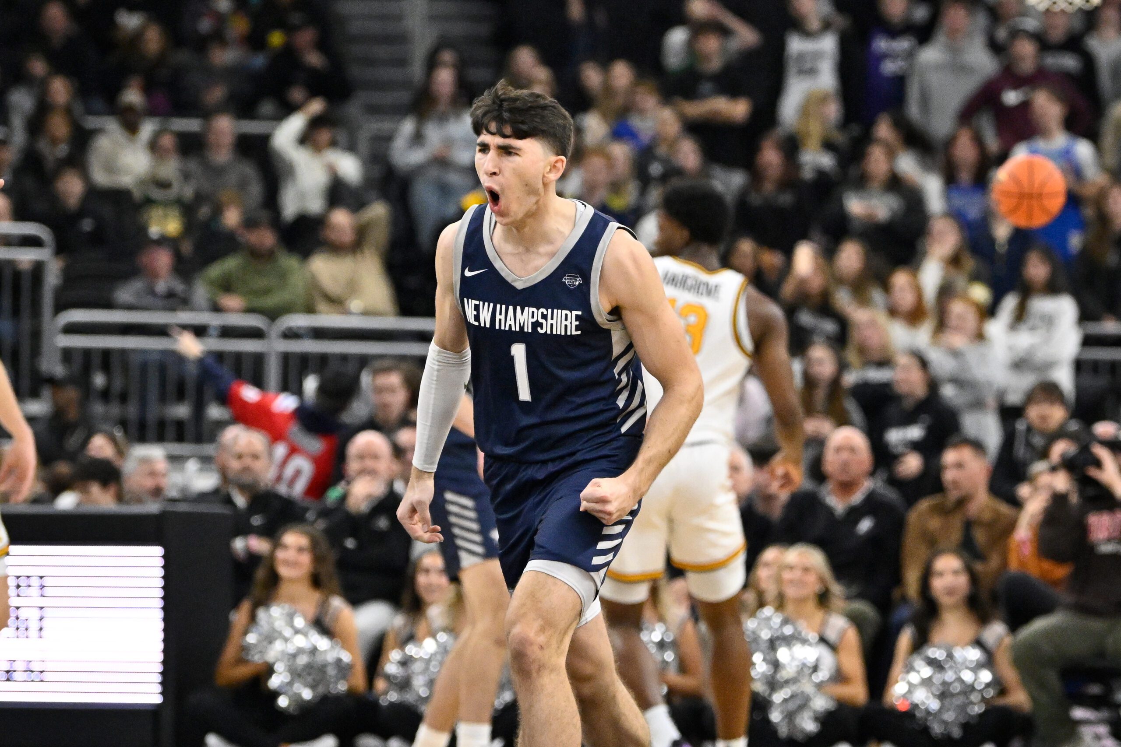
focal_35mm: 140
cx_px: 560
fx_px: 4359
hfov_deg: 14.7
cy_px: 374
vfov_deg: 9.8
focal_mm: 140
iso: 5000
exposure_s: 1/1600
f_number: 3.2
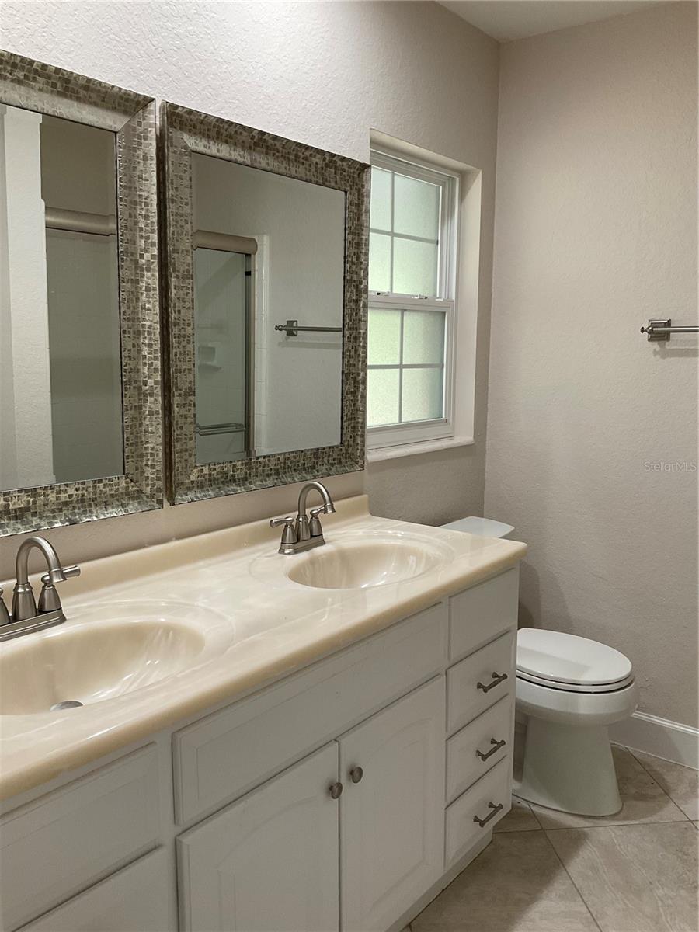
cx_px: 350
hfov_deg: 48.2
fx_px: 781
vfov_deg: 61.7
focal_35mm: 29
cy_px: 466
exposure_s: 1/60
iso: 50
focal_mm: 3
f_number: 1.8
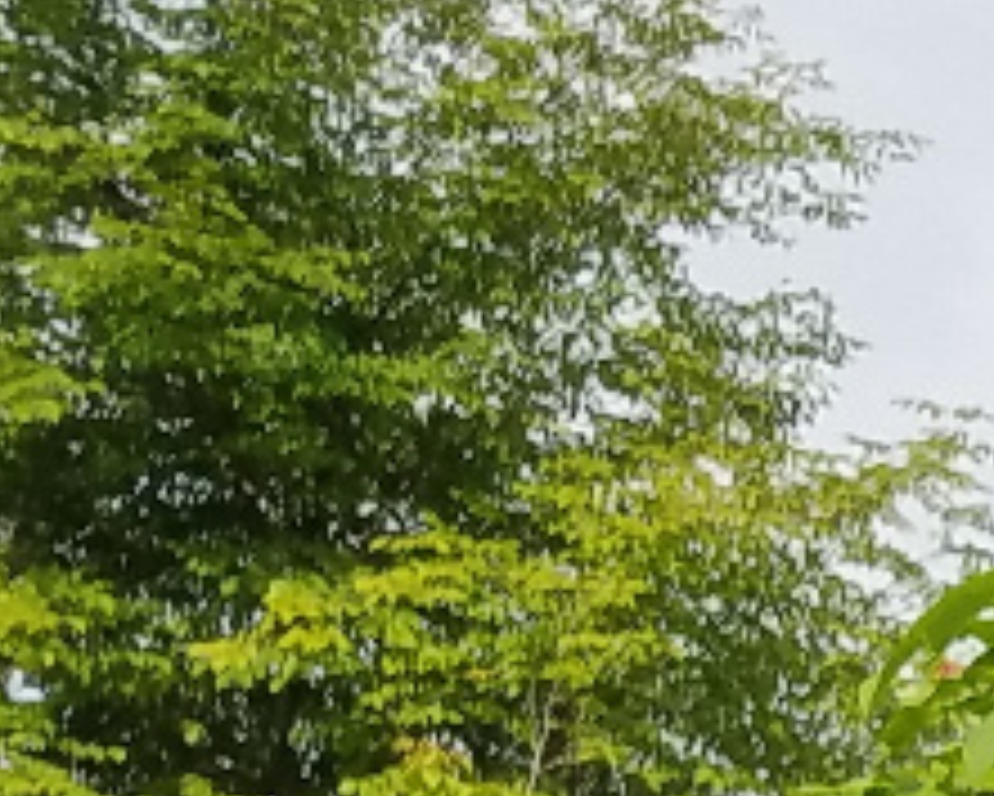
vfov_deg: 8.2
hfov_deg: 8.0
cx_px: 3535
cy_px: 1205
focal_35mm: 184
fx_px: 5415
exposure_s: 1/2224
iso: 50
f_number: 1.7
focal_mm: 4.2
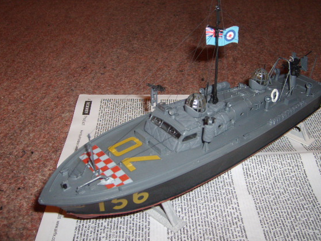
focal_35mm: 40
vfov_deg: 35.9
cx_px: 175
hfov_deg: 46.7
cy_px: 107
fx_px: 371
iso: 100
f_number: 2.8
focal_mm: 5.8
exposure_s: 1/45
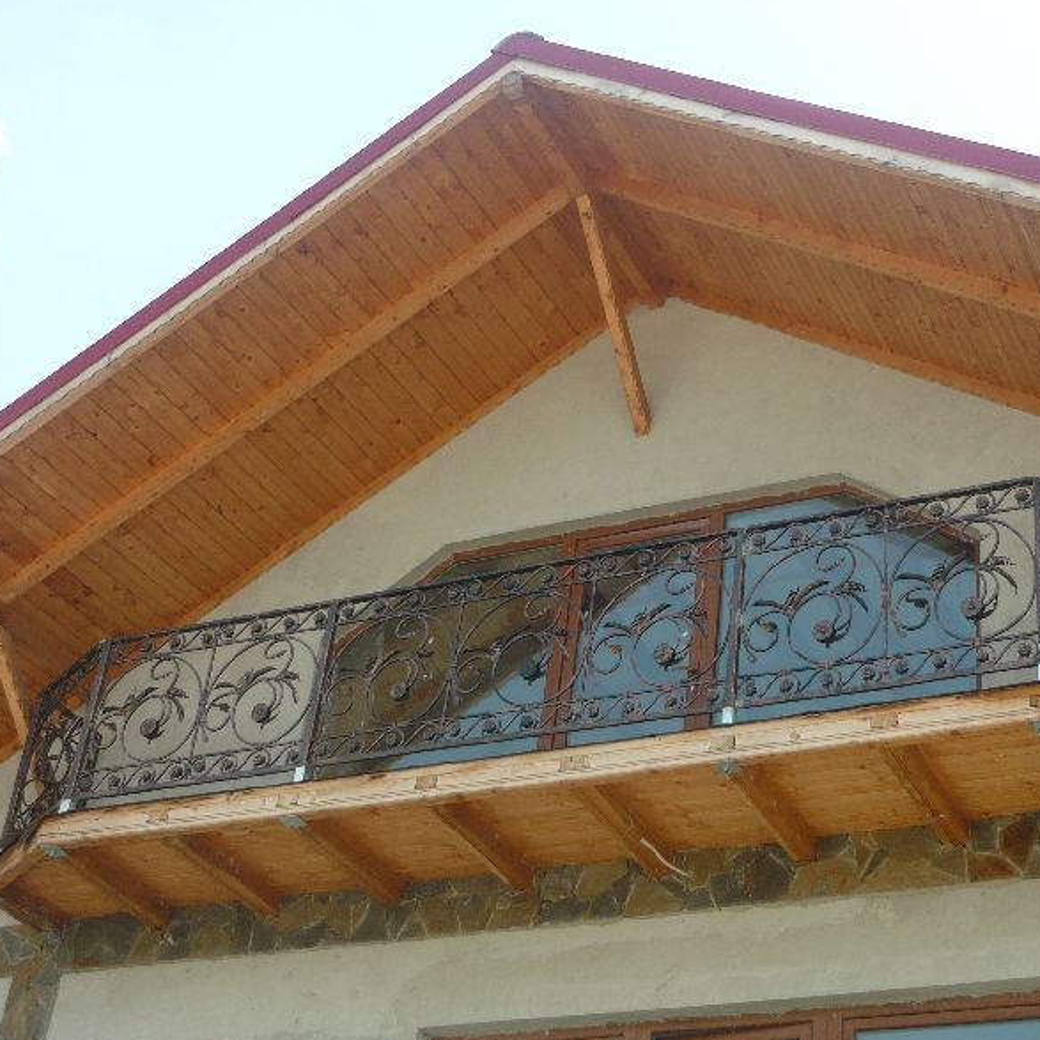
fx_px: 1802
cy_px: 521
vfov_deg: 32.2
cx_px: 611
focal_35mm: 53
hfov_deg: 32.1
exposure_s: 1/500
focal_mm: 7.2
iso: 100
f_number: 3
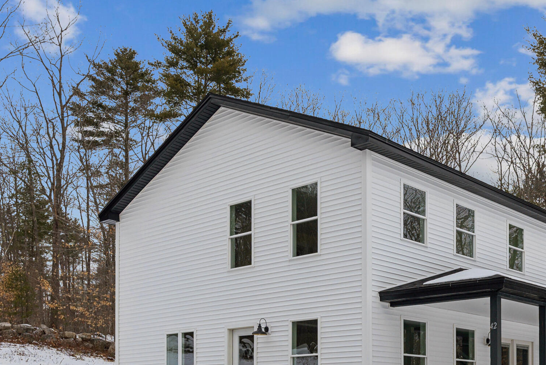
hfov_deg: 43.2
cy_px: 270
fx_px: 668
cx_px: 405
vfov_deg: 30.1
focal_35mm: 44
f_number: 7.1
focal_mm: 22
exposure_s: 1/320
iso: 320
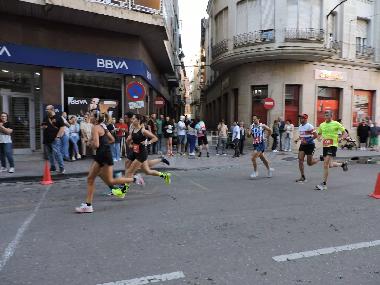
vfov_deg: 56.8
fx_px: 263
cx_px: 190
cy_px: 142
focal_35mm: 24
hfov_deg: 71.6
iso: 100
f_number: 3
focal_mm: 4.3
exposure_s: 1/100
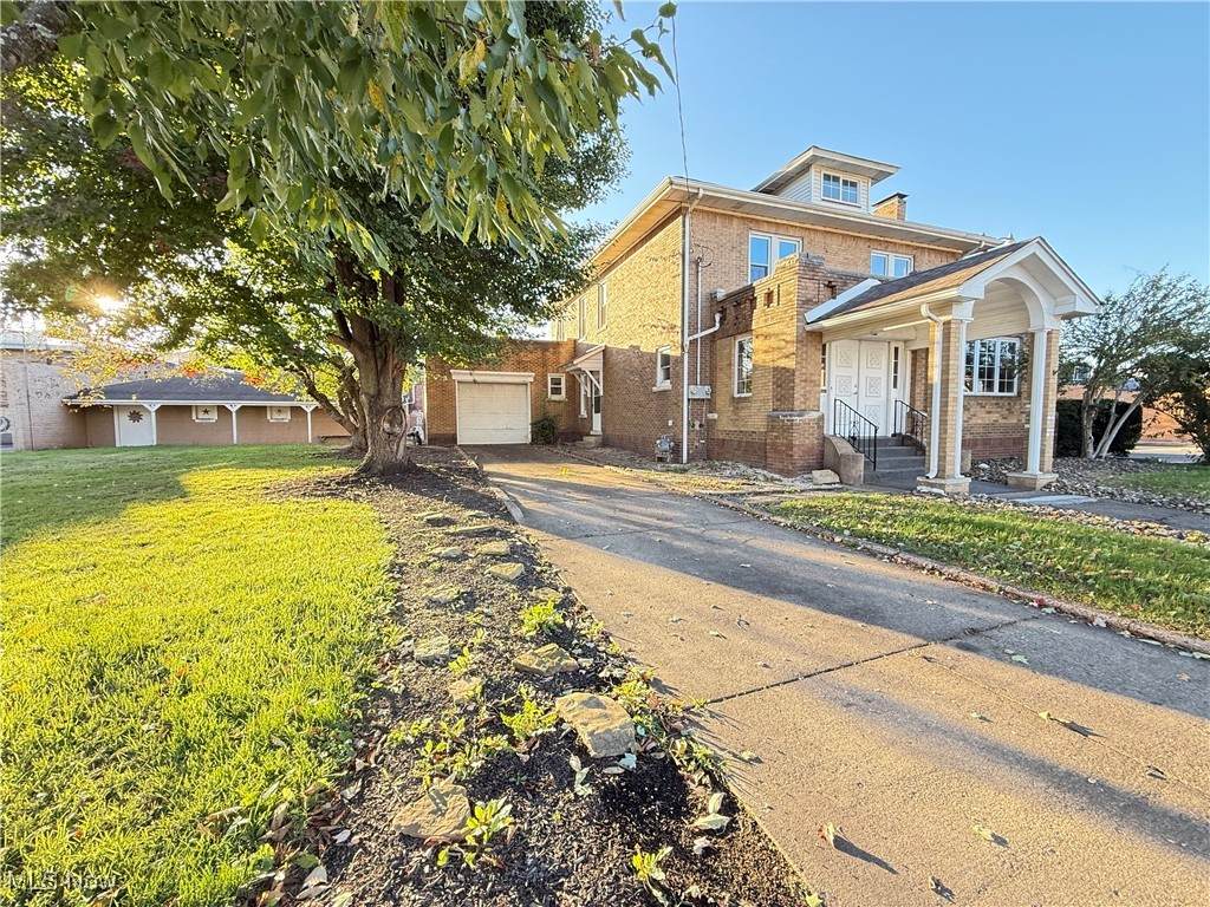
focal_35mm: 14
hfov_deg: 102.1
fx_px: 489
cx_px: 605
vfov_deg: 85.7
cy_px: 454
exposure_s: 1/99
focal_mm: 2.22
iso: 160
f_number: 2.2
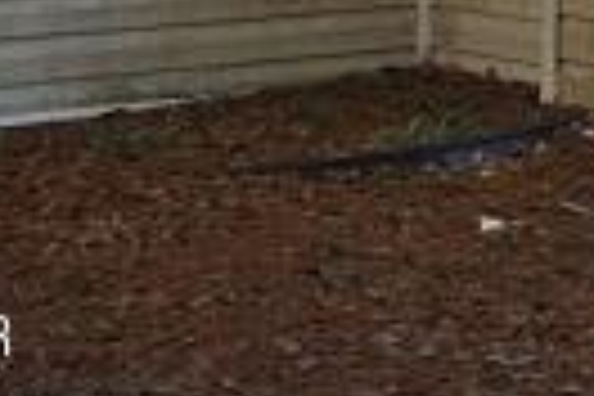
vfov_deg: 7.0
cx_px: 1116
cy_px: -551
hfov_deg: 10.4
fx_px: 3043
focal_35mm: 184
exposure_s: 1/60
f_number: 4.5
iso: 100
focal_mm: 25
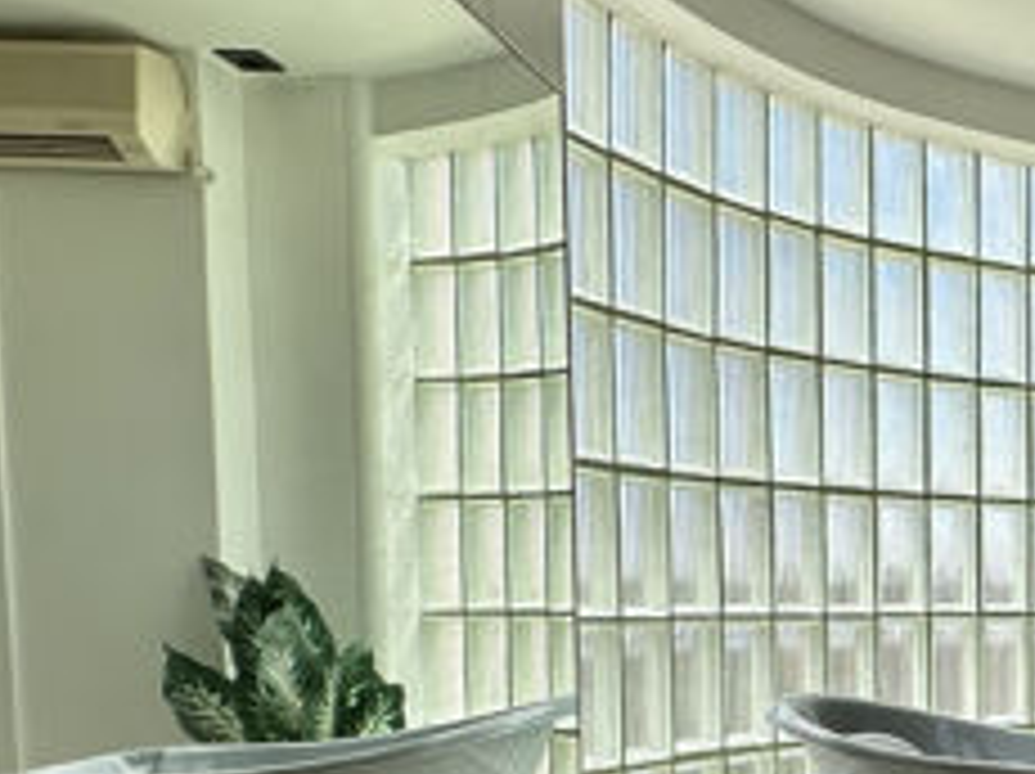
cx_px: 1217
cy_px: 670
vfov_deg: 32.2
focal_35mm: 43
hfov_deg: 35.4
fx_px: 1284
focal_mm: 2.22
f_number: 2.2
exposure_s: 1/1289
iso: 40
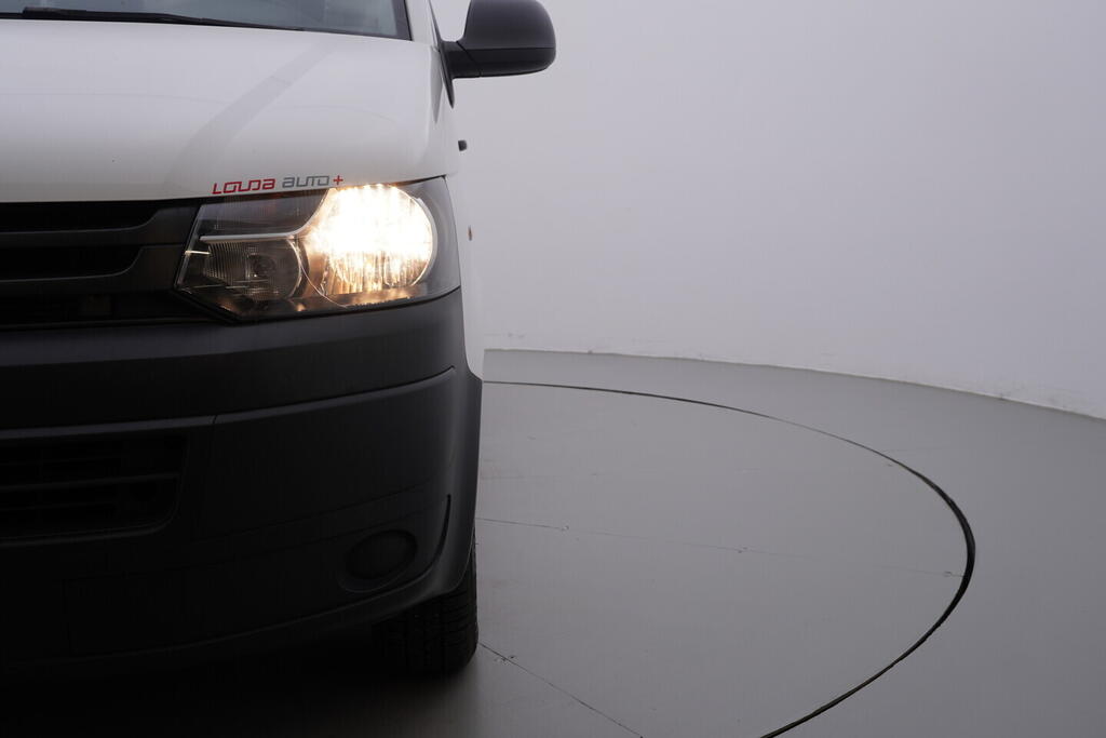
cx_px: 553
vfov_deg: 36.9
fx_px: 1106
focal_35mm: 36
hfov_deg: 53.1
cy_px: 369
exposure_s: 1/125
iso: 125
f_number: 5
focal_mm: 24
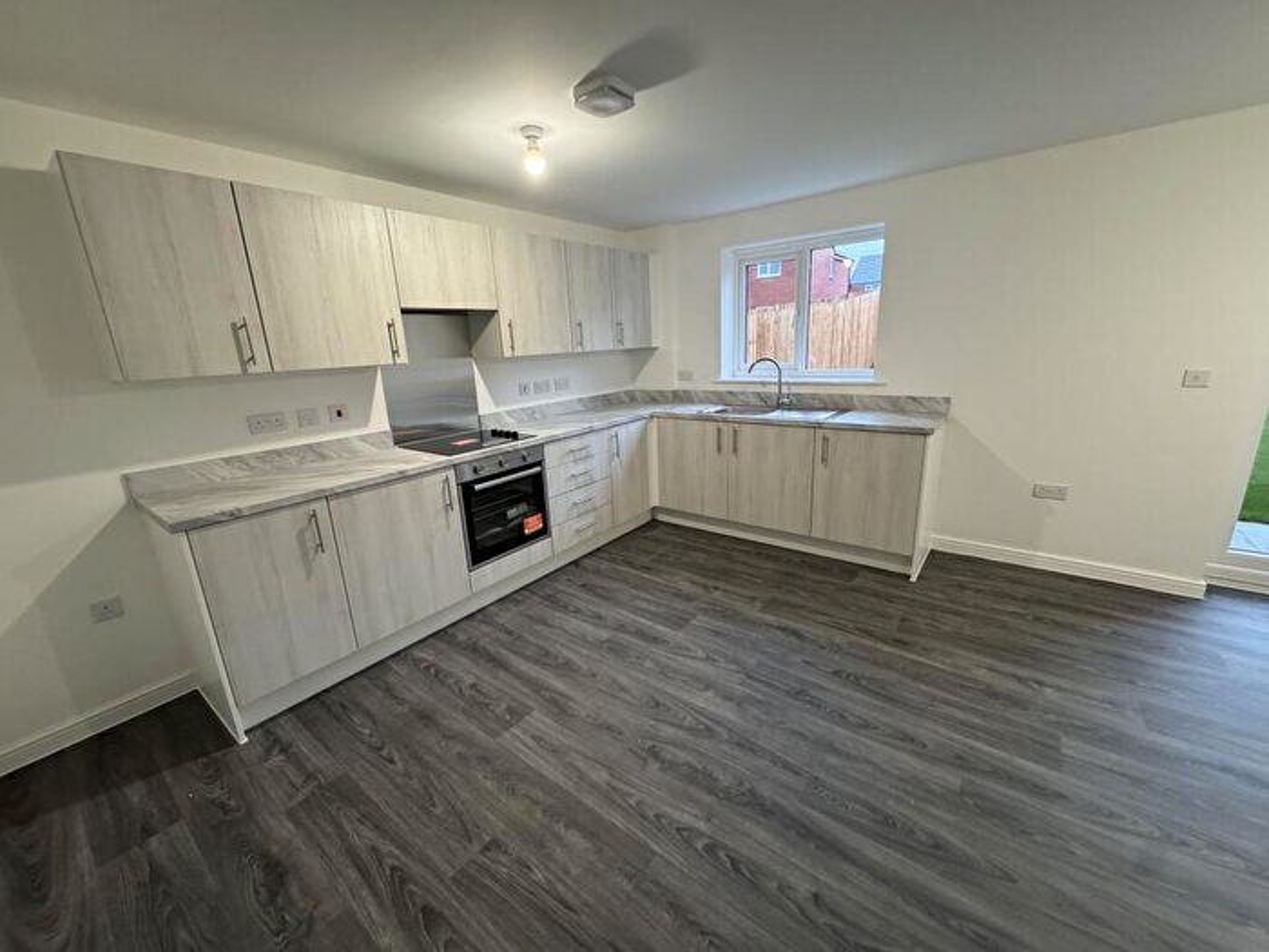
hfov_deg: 102.1
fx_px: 513
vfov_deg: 85.7
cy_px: 476
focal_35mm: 14
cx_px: 634
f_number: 2.2
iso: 320
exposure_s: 1/73
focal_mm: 2.22
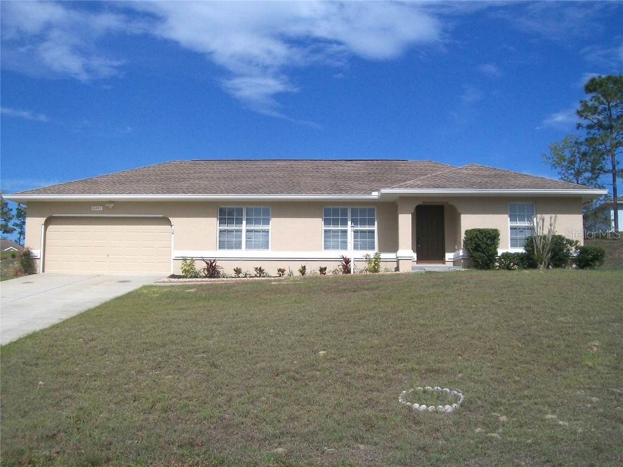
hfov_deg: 51.4
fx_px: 648
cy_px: 234
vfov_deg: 39.7
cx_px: 312
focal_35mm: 36
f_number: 4.8
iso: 80
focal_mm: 6
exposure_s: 1/1000
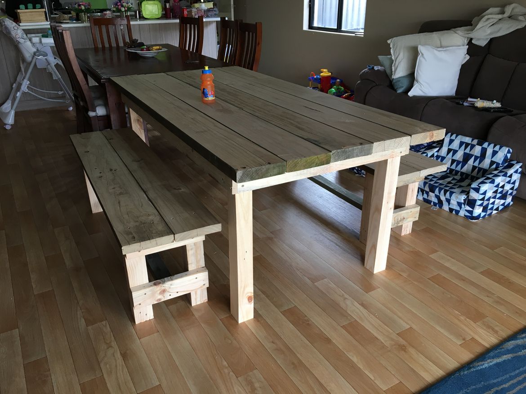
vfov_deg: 48.2
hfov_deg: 61.6
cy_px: 197
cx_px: 263
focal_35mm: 29
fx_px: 441
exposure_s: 1/33
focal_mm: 4.15
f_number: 2.2
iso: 64
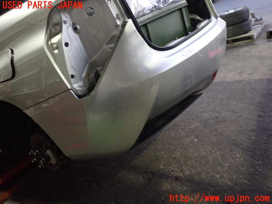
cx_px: 136
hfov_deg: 60.0
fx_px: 236
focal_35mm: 30
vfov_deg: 46.8
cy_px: 102
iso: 500
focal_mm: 5.4
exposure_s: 1/30
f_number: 2.3
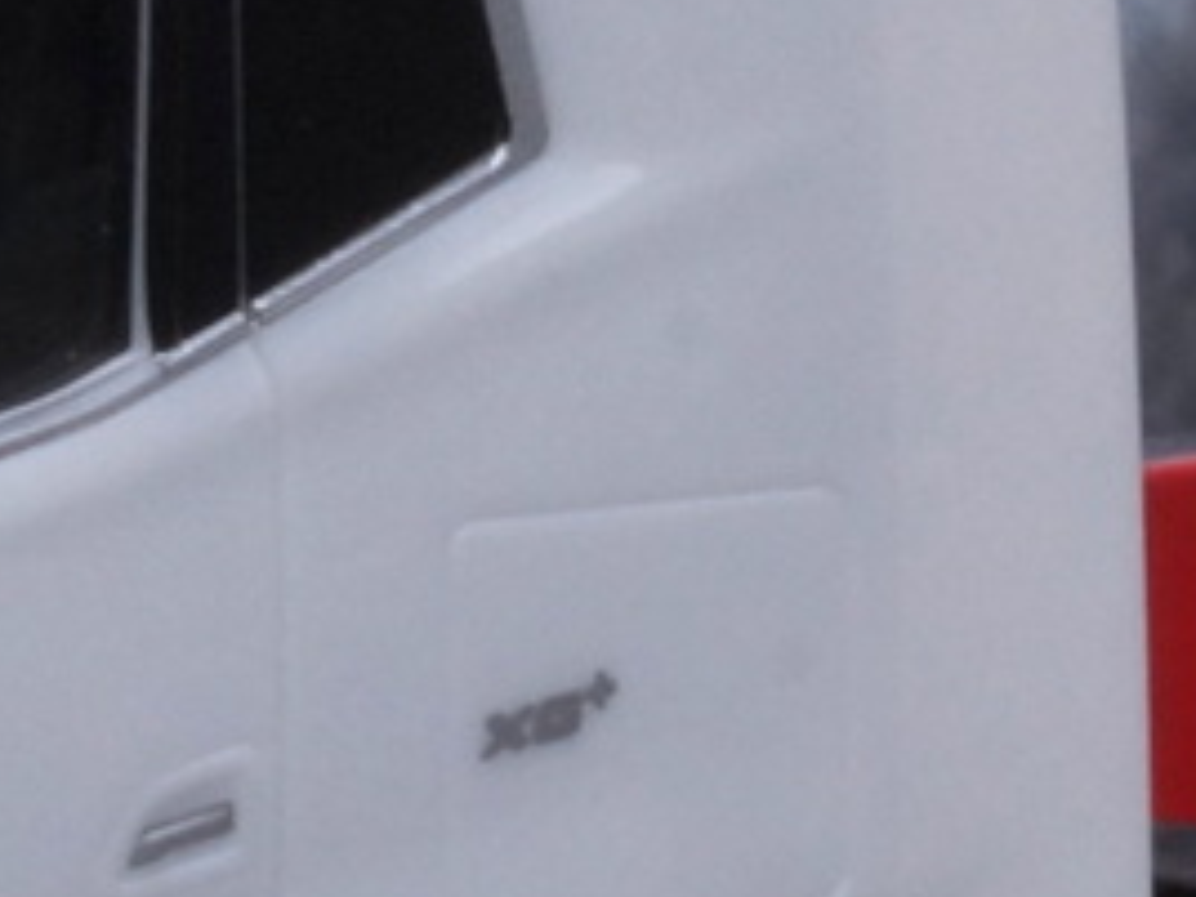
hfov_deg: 6.5
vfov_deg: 4.9
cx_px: -321
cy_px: -100
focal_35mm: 301
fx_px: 10400
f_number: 25
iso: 500
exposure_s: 1/60
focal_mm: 28
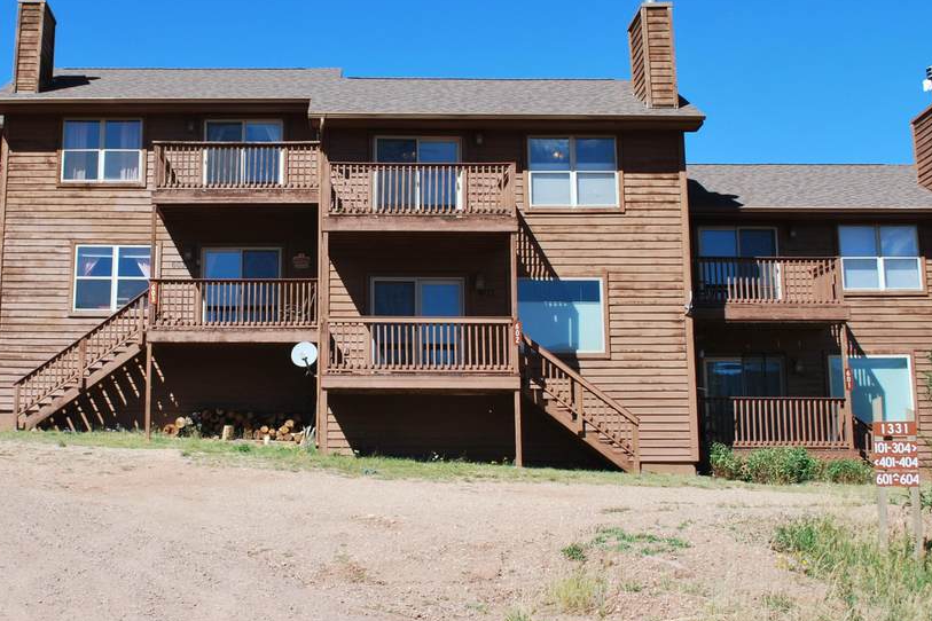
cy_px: 208
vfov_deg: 25.9
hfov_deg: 37.9
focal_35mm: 52
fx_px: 1346
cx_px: 330
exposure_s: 1/200
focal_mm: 22
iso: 100
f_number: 7.1
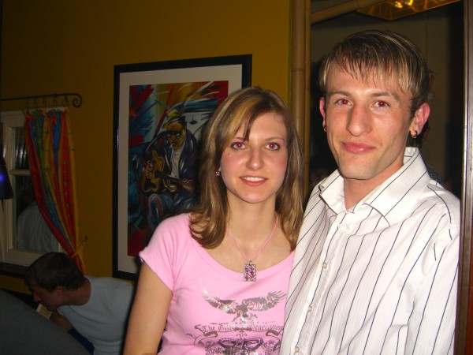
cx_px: 236
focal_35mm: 38
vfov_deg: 37.7
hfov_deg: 49.0
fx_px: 519
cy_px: 178
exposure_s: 1/60
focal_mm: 7.9
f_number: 2.8
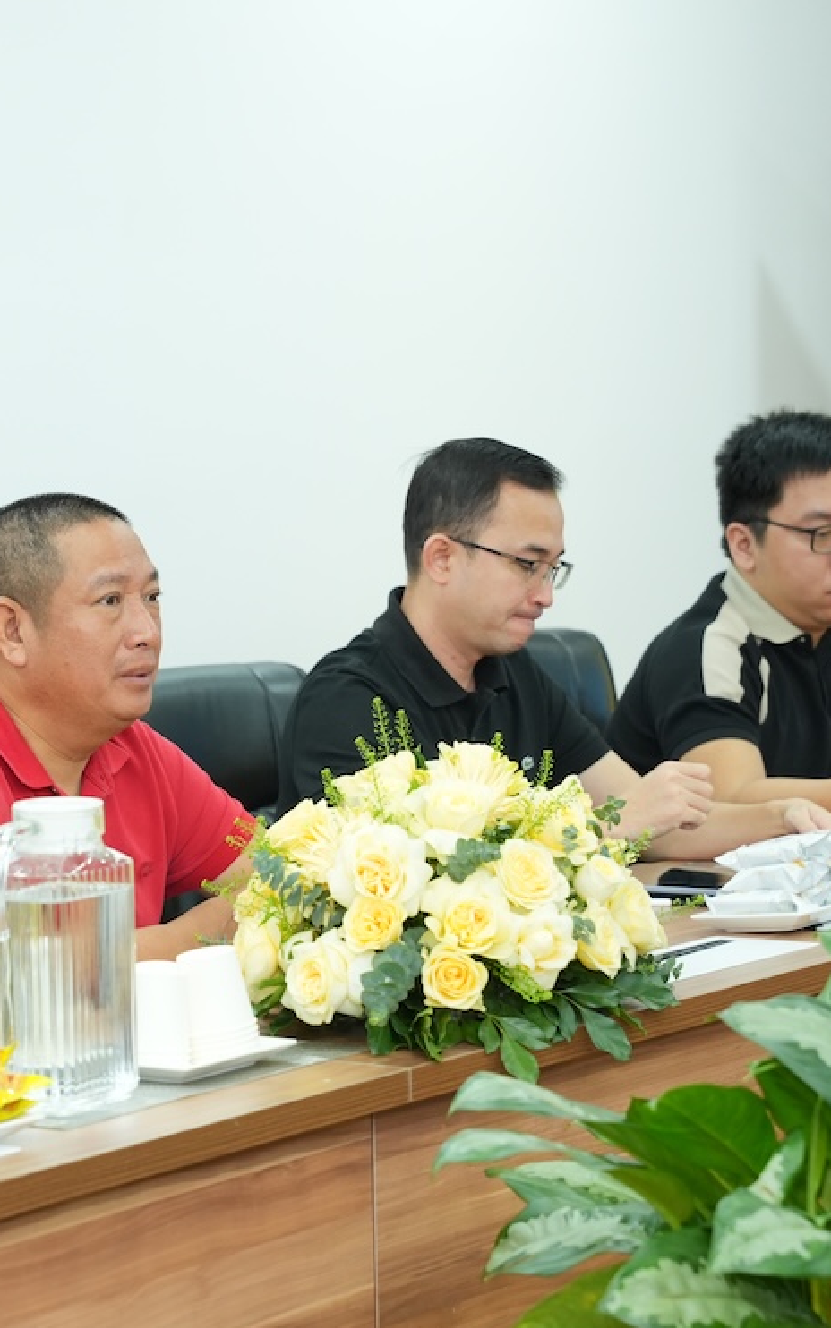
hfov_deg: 10.6
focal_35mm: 123
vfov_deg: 17.0
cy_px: 672
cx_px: 306
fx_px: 4455
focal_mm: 70
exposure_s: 1/100
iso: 1250
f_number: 4
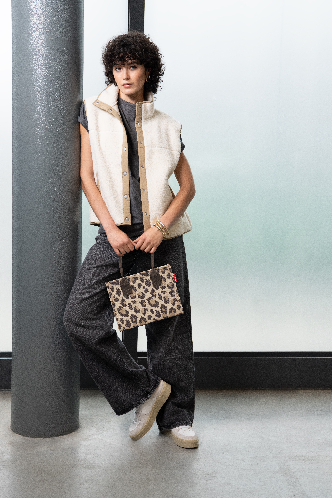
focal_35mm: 62
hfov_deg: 21.9
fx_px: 858
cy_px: 241
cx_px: 155
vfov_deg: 32.4
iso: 1000
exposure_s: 1/200
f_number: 5
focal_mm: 58
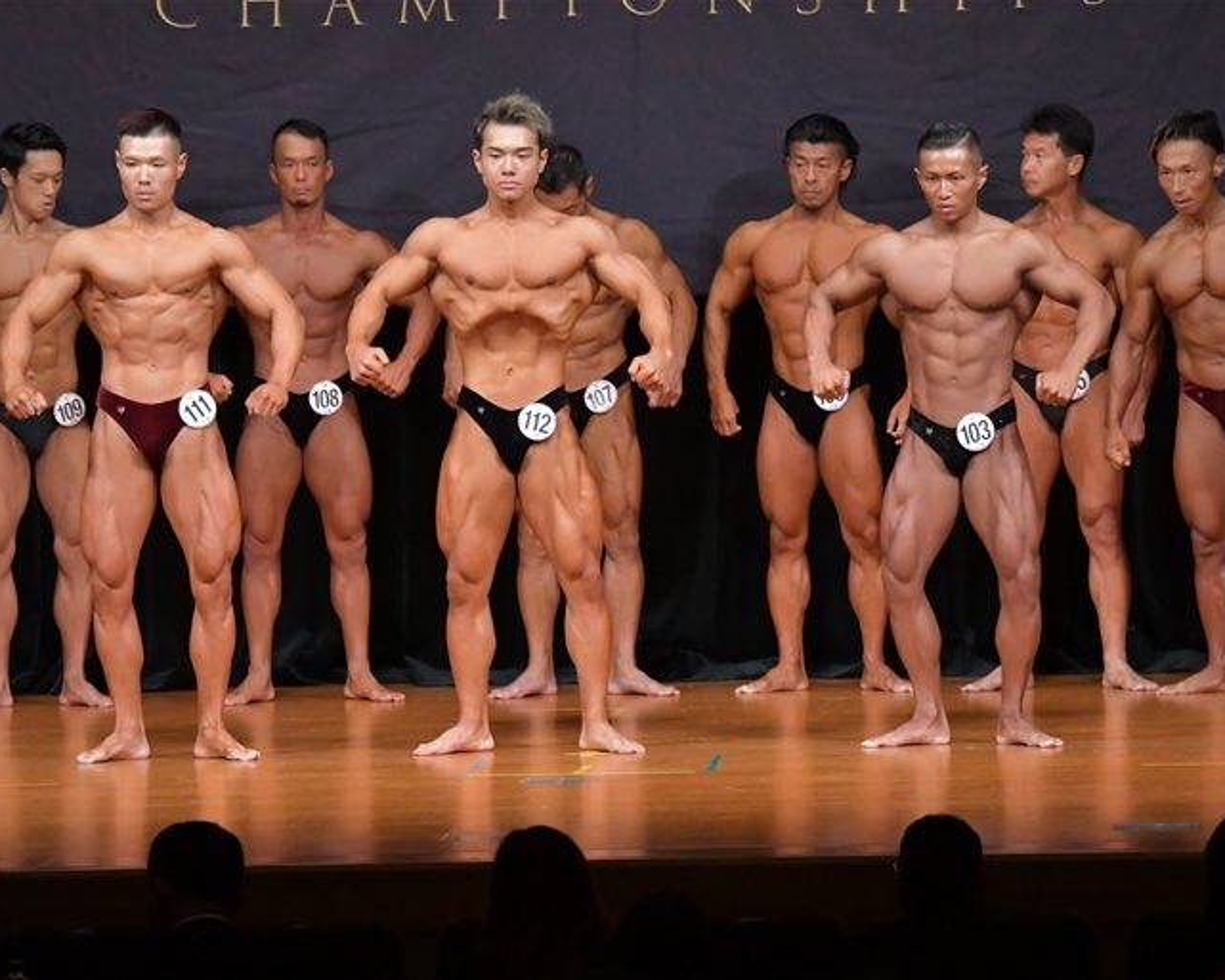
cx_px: 565
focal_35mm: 246
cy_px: 491
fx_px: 8920
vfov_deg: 6.3
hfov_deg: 7.9
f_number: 5.6
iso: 5000
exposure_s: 1/400
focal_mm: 145
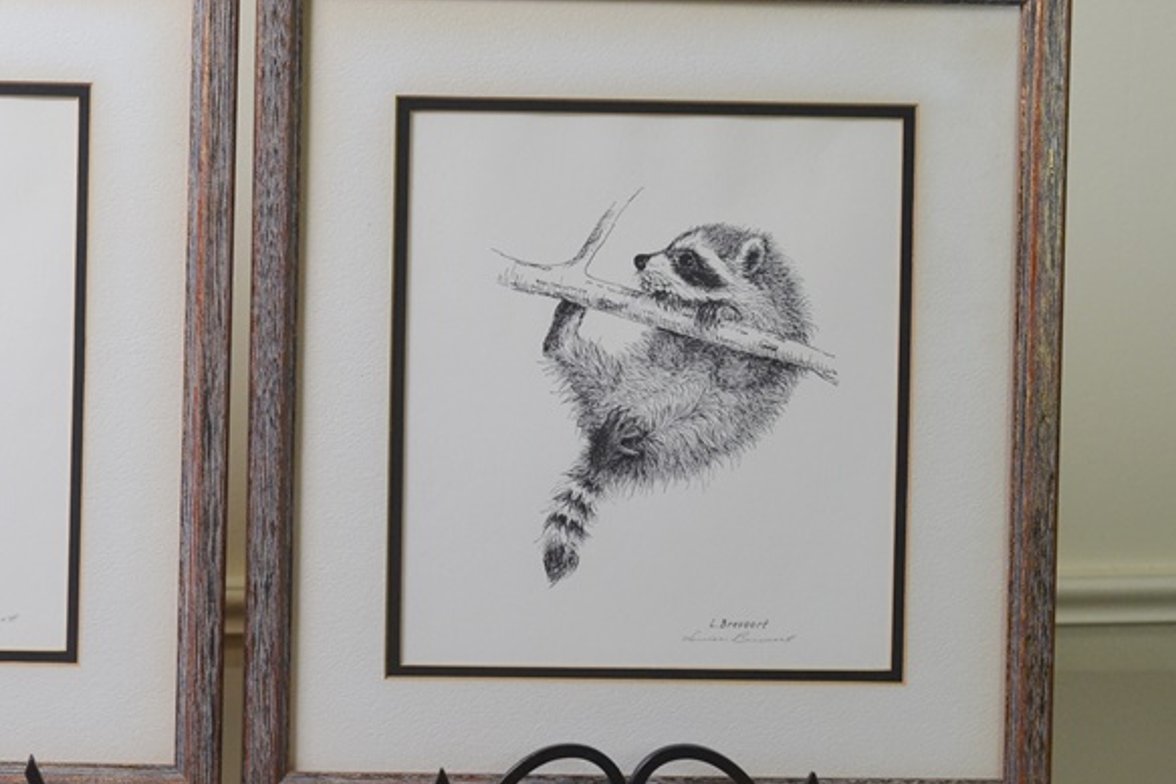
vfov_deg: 13.3
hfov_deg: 19.7
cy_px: 362
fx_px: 3365
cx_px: 282
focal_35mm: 103
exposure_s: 1/60
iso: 400
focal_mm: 40
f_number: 5
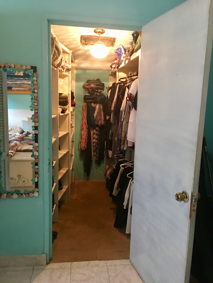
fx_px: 238
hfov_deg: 48.2
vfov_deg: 61.7
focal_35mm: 29
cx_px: 106
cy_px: 142
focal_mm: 4.15
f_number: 2.2
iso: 100
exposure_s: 1/15
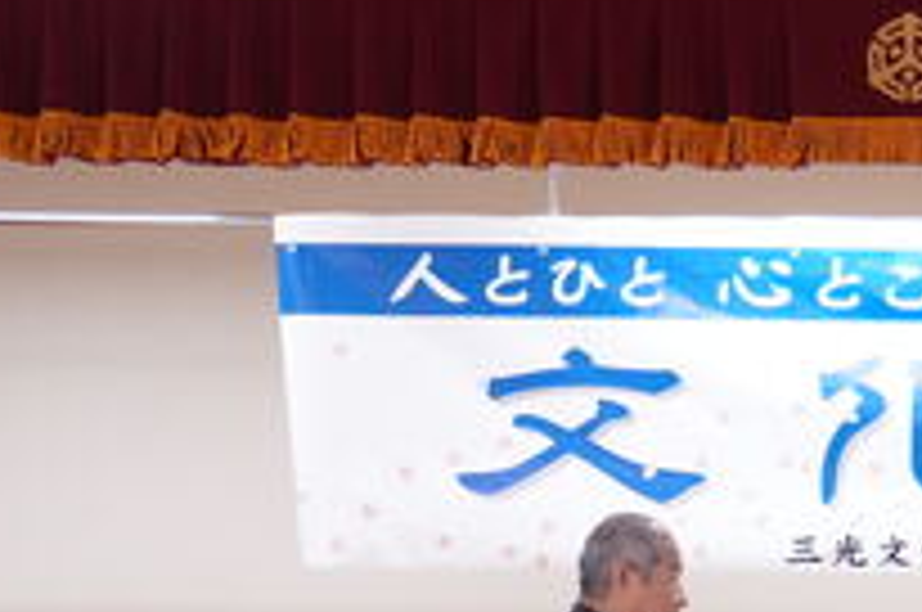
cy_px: 646
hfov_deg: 15.6
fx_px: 3329
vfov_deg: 10.4
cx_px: 801
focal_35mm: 130
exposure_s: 1/60
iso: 800
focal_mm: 37
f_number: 4.5
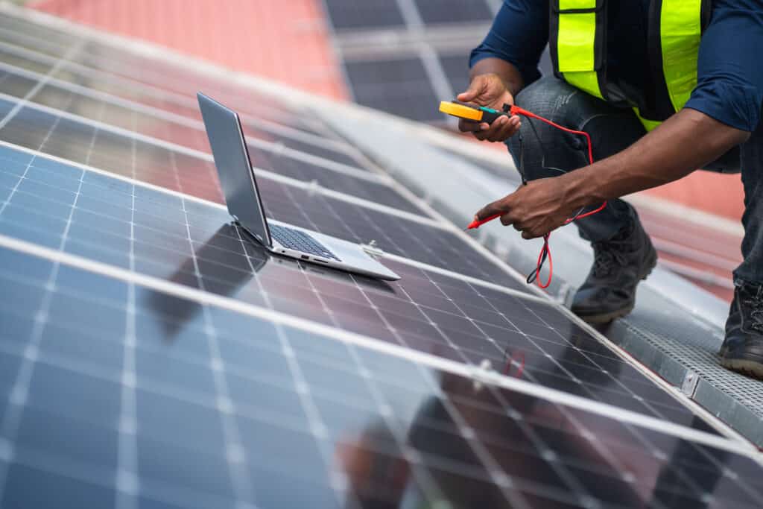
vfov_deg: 16.1
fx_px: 1802
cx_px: 382
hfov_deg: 23.9
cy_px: 254
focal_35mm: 85
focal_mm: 85
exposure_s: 1/1250
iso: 100
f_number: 2.5
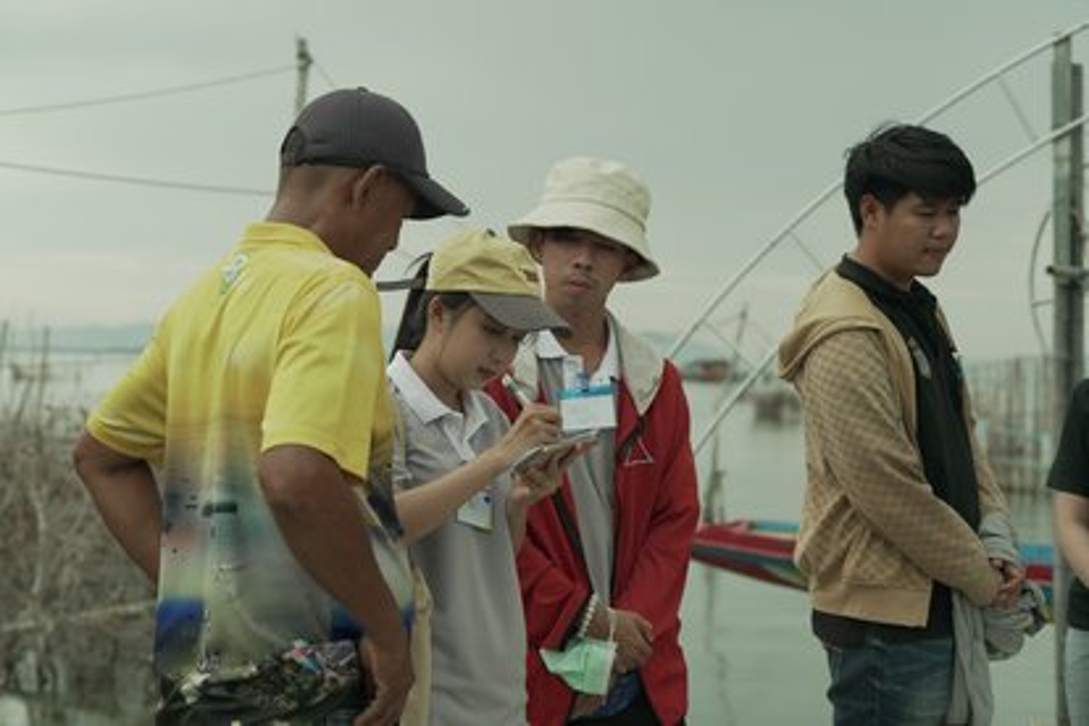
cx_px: 544
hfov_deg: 28.8
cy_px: 363
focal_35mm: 70
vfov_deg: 19.5
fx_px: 2117
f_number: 5
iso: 200
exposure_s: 1/100
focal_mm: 70
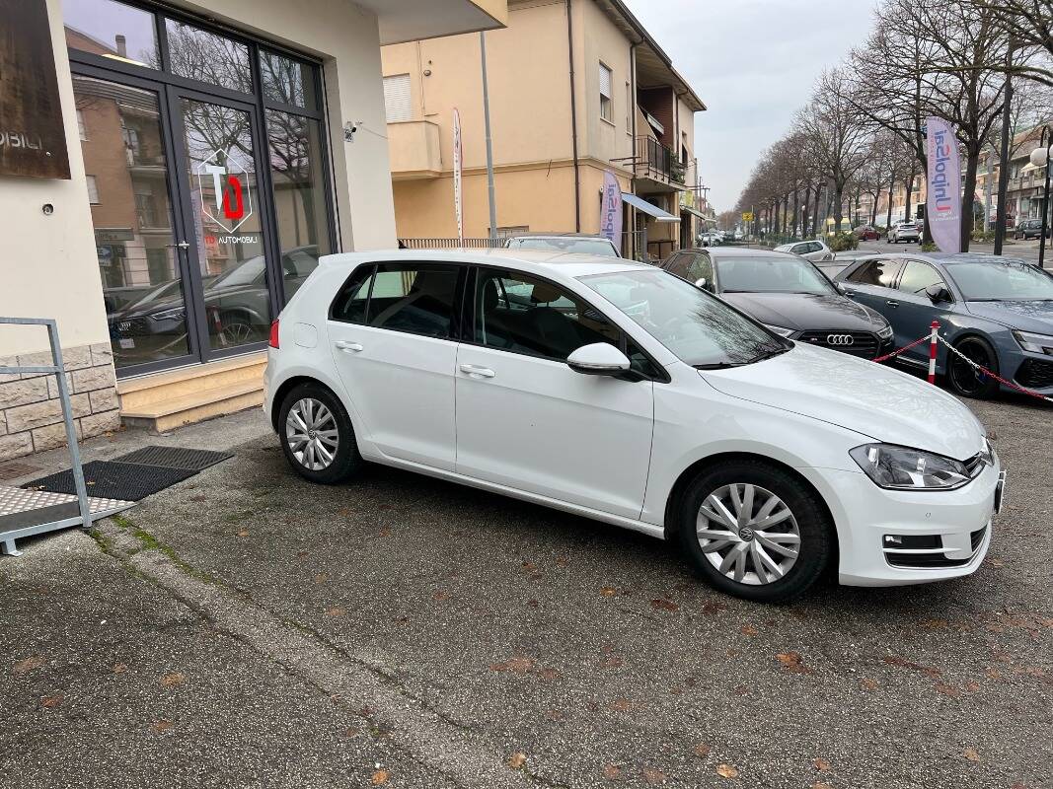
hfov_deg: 67.3
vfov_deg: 53.1
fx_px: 791
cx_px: 526
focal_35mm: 26
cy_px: 394
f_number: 1.5
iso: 50
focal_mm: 5.7
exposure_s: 1/1058
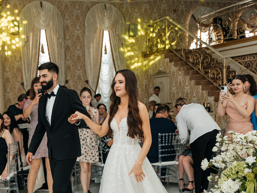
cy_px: 147
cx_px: 78
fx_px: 394
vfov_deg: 27.1
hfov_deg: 35.7
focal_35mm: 53
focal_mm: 32
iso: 3200
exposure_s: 1/200
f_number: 3.2
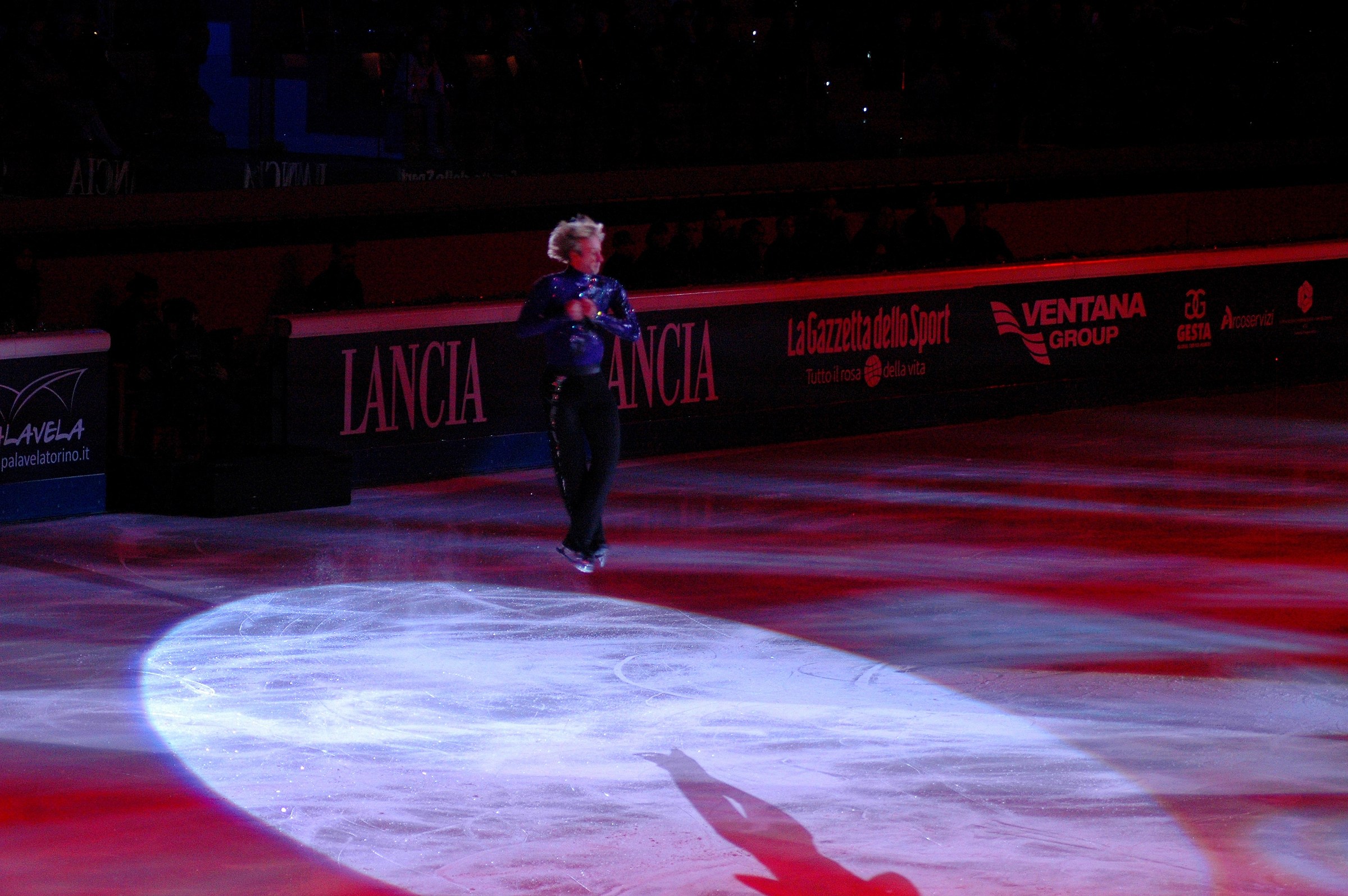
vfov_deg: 7.6
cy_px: 448
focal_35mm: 180
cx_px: 674
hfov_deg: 11.4
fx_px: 6733
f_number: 5
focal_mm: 120
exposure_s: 1/125
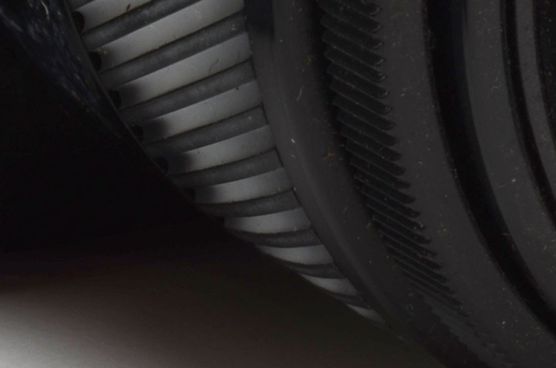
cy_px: -260
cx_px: 440
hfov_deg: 5.6
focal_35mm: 371
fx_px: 5721
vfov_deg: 3.7
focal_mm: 55
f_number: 25
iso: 100
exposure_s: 1/160
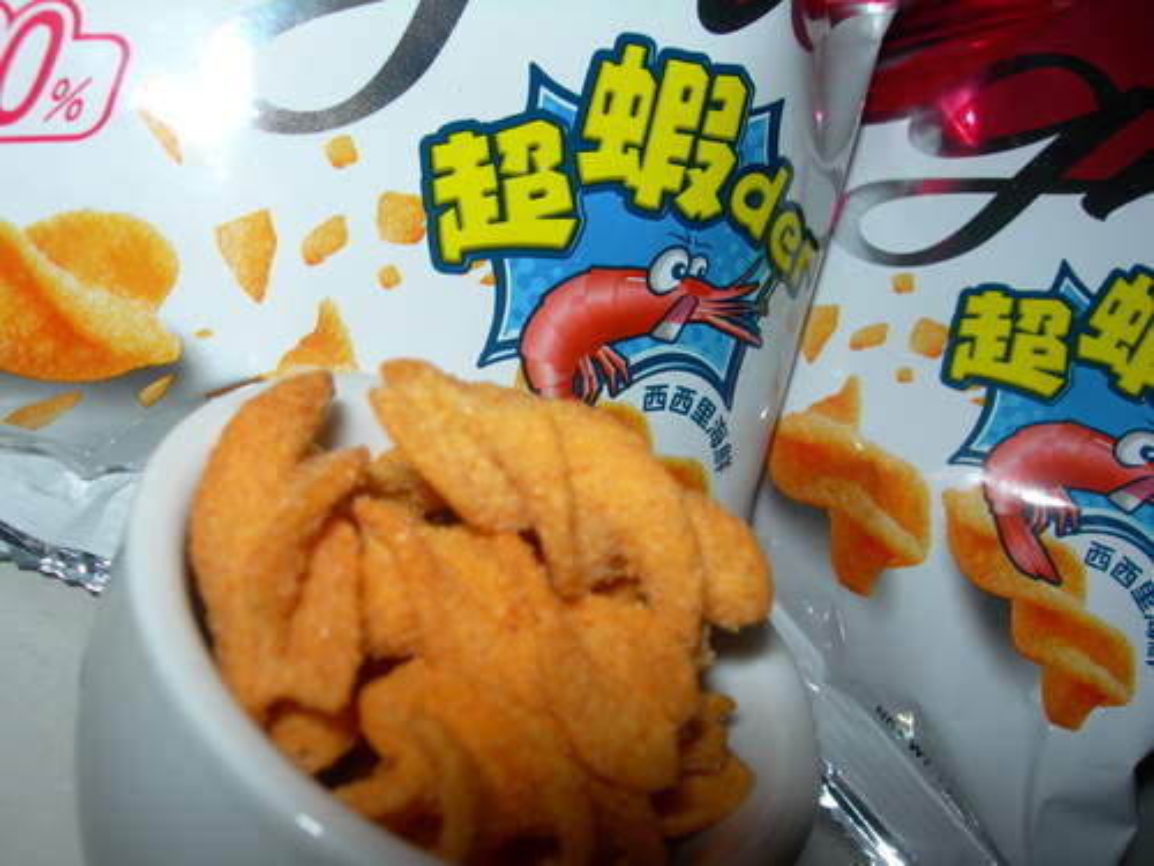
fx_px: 1267
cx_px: 577
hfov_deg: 49.0
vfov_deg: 37.7
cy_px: 433
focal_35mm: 38
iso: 50
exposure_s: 1/60.1
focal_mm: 7.8
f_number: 4.8
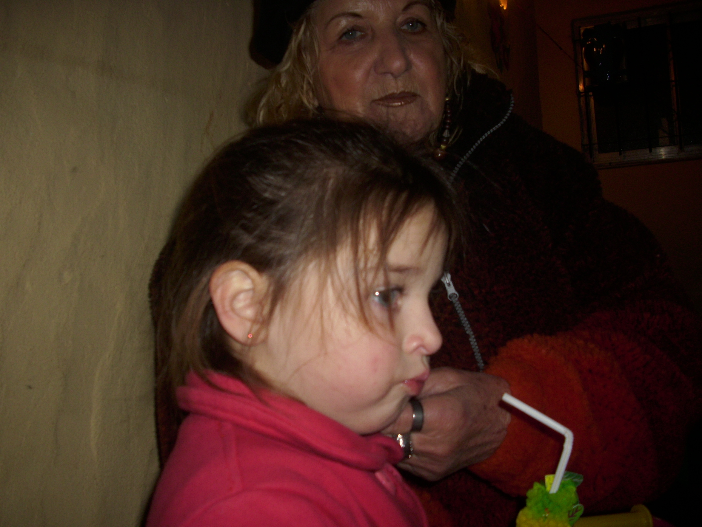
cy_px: 264
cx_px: 351
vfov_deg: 45.4
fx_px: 629
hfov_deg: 58.4
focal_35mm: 31
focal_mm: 6.2
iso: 50
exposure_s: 1/30
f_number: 2.8
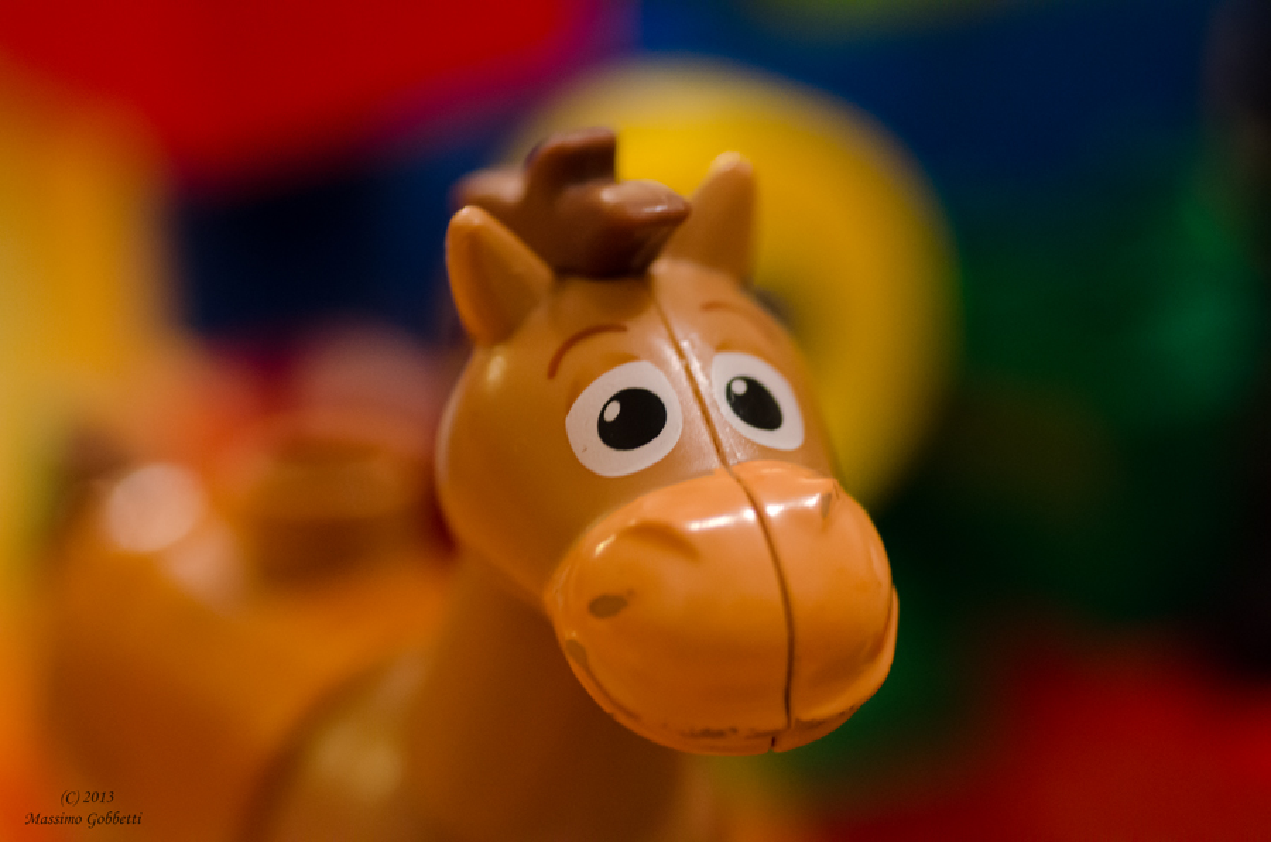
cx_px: 636
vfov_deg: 10.1
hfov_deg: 15.2
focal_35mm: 135
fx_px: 4756
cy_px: 421
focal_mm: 90
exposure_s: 1/25
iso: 4000
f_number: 4
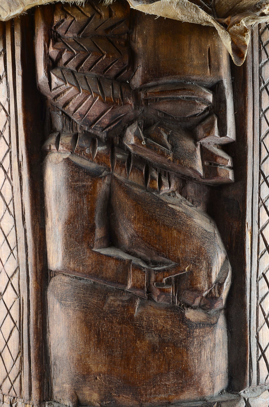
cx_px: 134
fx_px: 642
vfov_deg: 35.1
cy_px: 204
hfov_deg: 23.7
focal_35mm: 57
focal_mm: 38
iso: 100
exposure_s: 1/80
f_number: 11
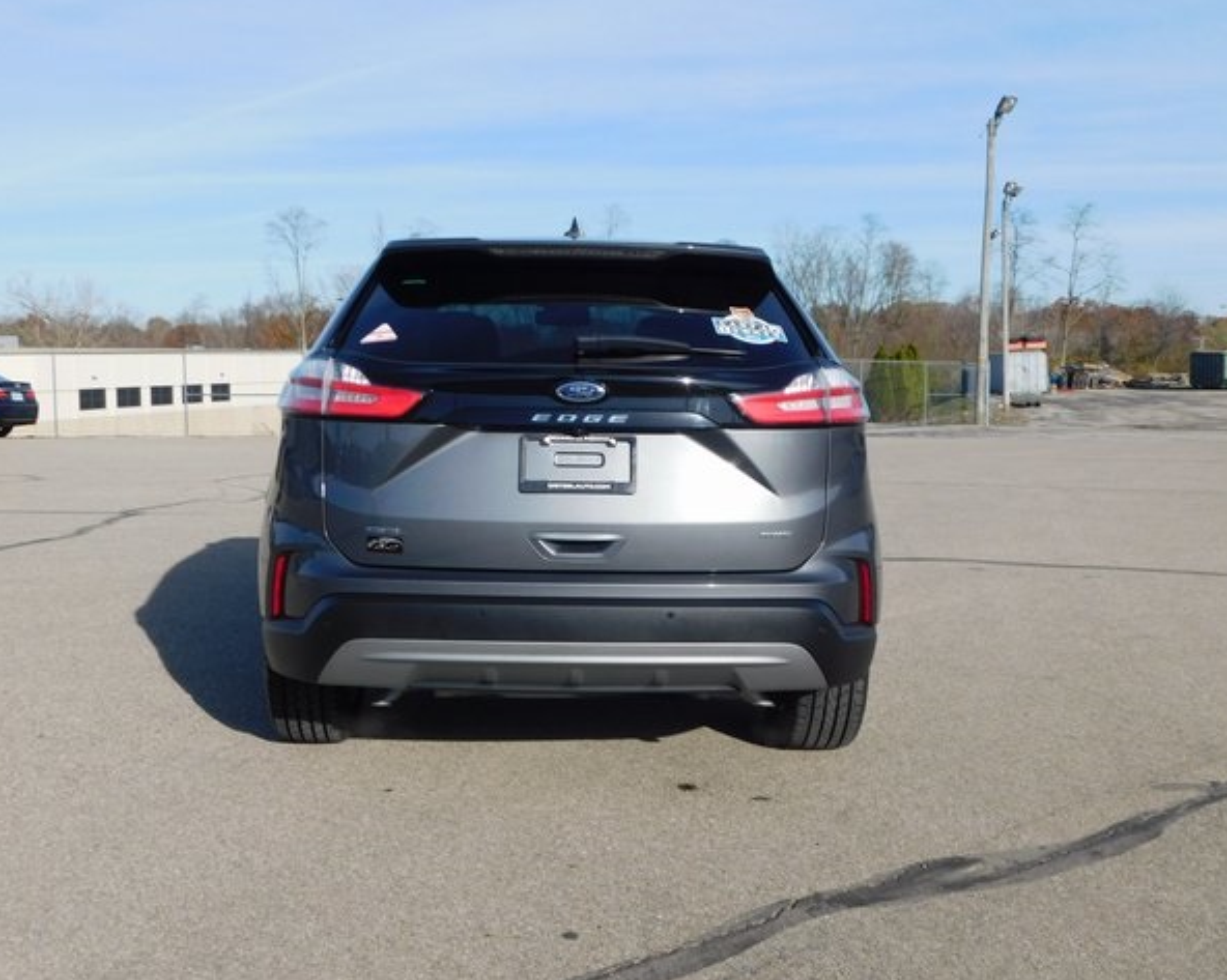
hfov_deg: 47.9
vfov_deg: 39.1
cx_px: 587
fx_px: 1379
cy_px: 489
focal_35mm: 38
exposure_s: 1/400
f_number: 7
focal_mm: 6.3
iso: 125
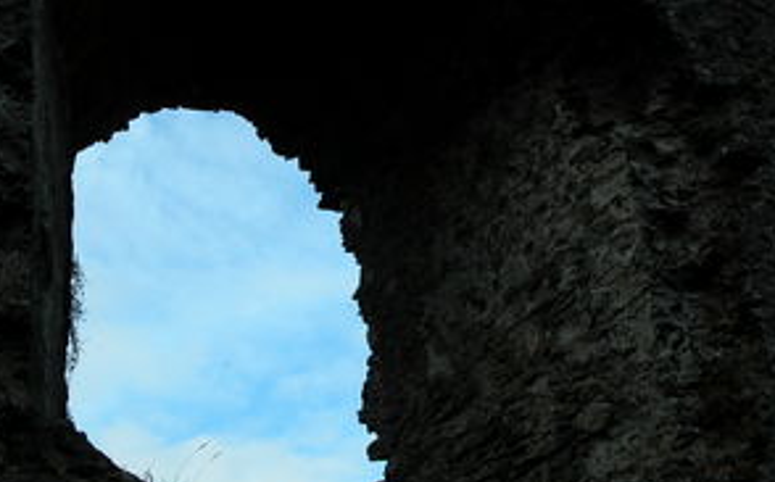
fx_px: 1646
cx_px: 298
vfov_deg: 16.7
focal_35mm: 78
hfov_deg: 26.4
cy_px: 242
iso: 100
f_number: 5.5
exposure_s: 1/259
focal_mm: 13.7
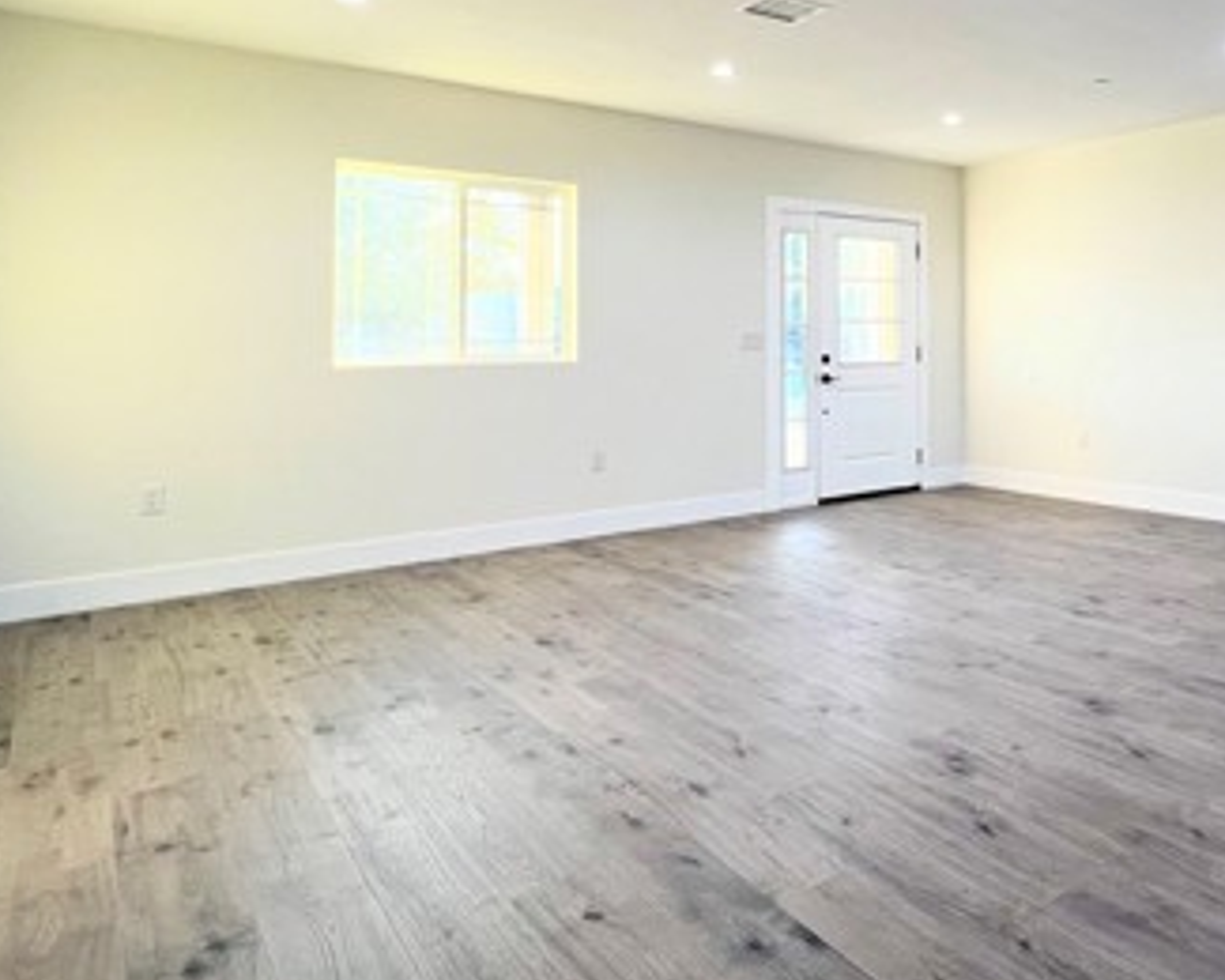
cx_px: 999
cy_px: 317
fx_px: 906
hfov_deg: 61.8
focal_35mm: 25
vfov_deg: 55.5
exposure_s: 1/120
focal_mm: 1.57
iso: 100
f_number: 1.8
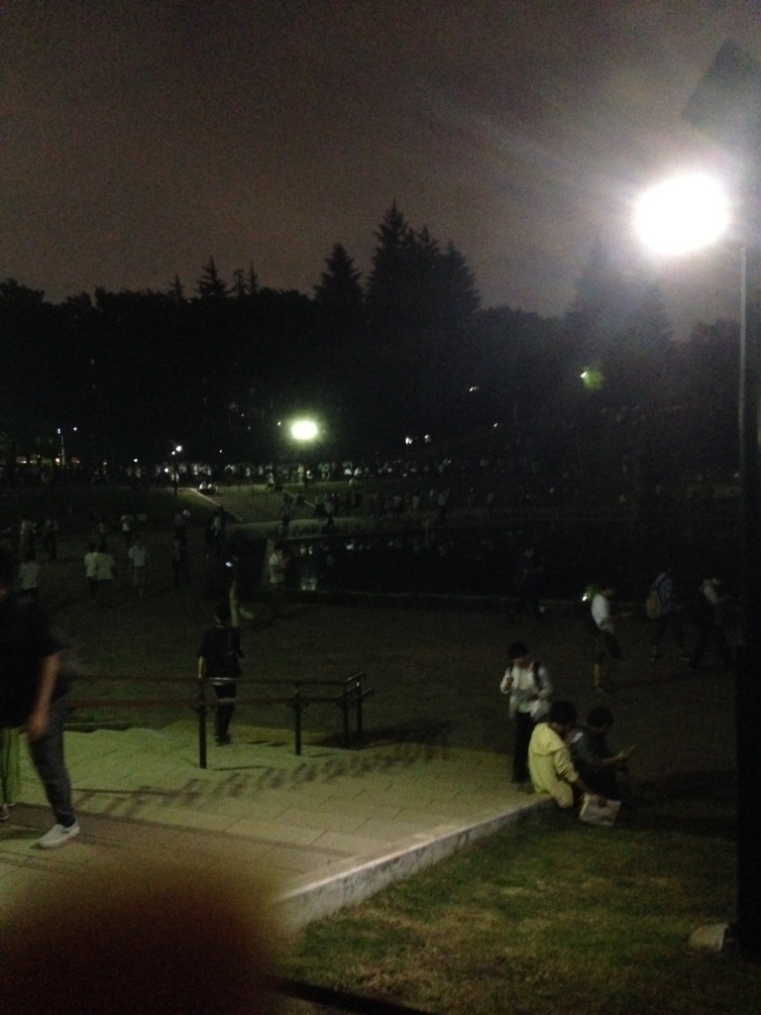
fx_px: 967
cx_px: 380
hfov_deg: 42.9
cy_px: 508
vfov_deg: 55.4
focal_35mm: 33
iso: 800
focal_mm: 4.12
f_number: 2.4
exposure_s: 1/15
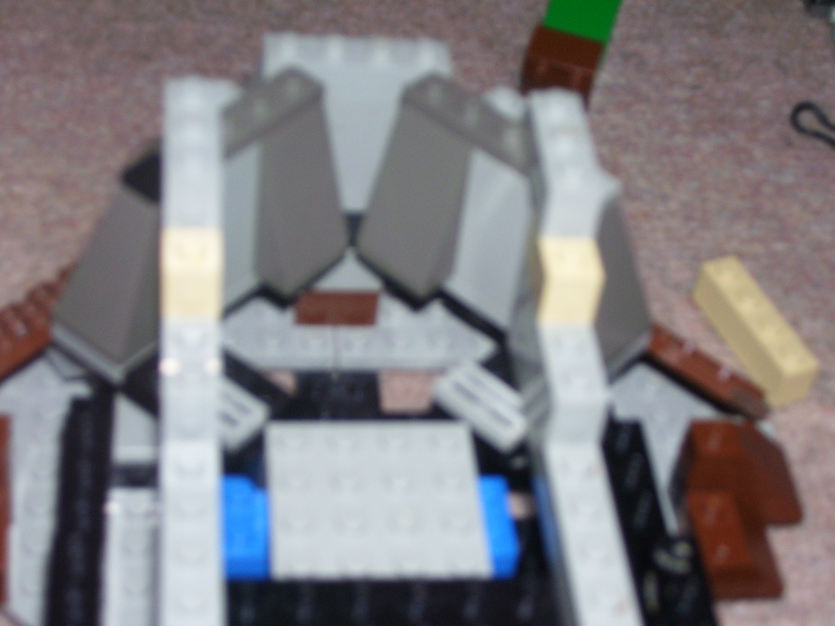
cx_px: 418
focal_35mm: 66
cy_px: 313
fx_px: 1592
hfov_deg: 29.4
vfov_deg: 22.3
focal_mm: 10.8
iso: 125
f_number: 3.6
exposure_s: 1/90
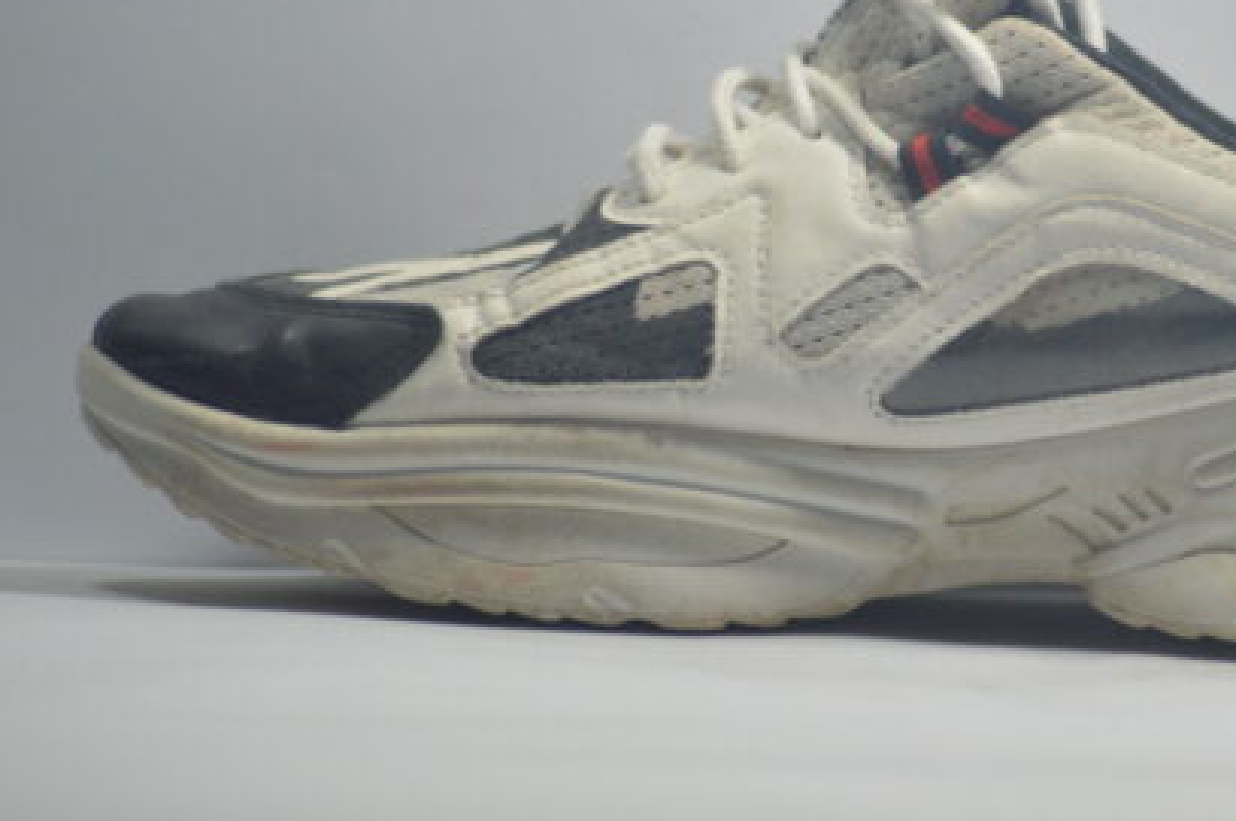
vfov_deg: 3.1
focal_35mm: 441
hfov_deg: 4.7
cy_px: 271
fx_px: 15123
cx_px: 857
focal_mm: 200
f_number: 4.8
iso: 1400
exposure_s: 1/500
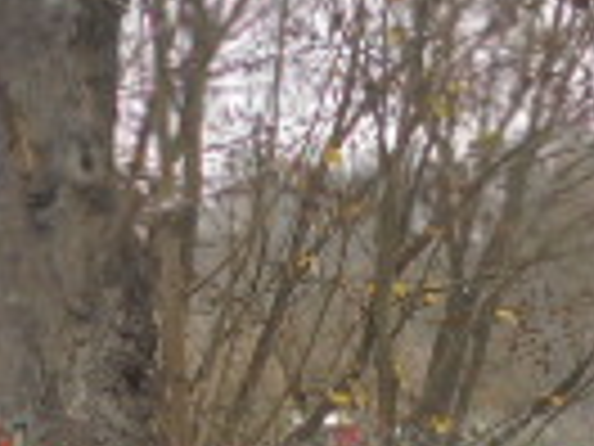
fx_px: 2162
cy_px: 694
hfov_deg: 15.6
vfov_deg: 11.2
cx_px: 351
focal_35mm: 126
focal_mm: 4.6
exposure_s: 1/50
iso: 100
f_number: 3.5
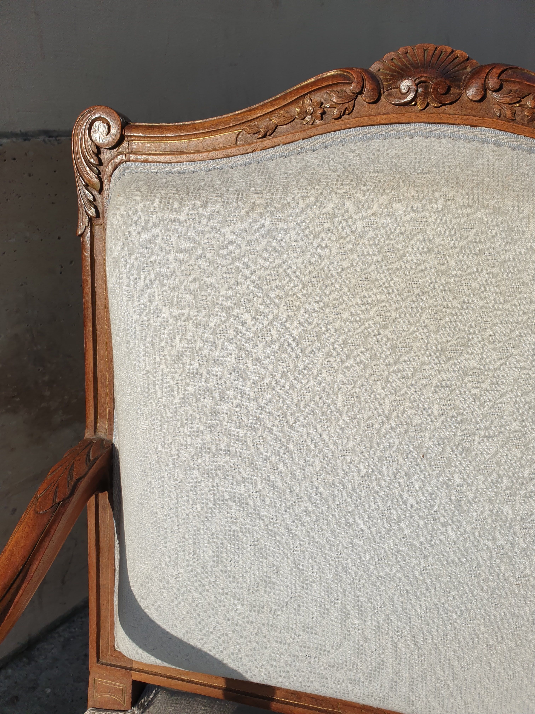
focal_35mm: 26
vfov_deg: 67.3
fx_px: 536
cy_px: 357
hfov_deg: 53.1
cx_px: 268
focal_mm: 4.3
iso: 50
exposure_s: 1/1916
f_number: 2.4
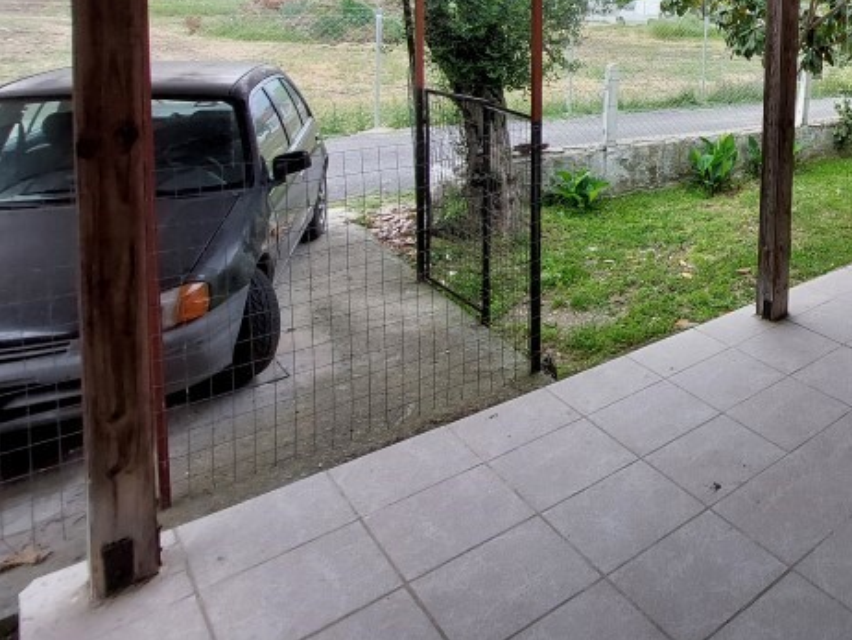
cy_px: 53
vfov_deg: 46.0
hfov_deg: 50.4
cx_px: 882
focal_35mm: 27
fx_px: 665
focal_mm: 1.74
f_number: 2.2
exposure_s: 1/212
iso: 50
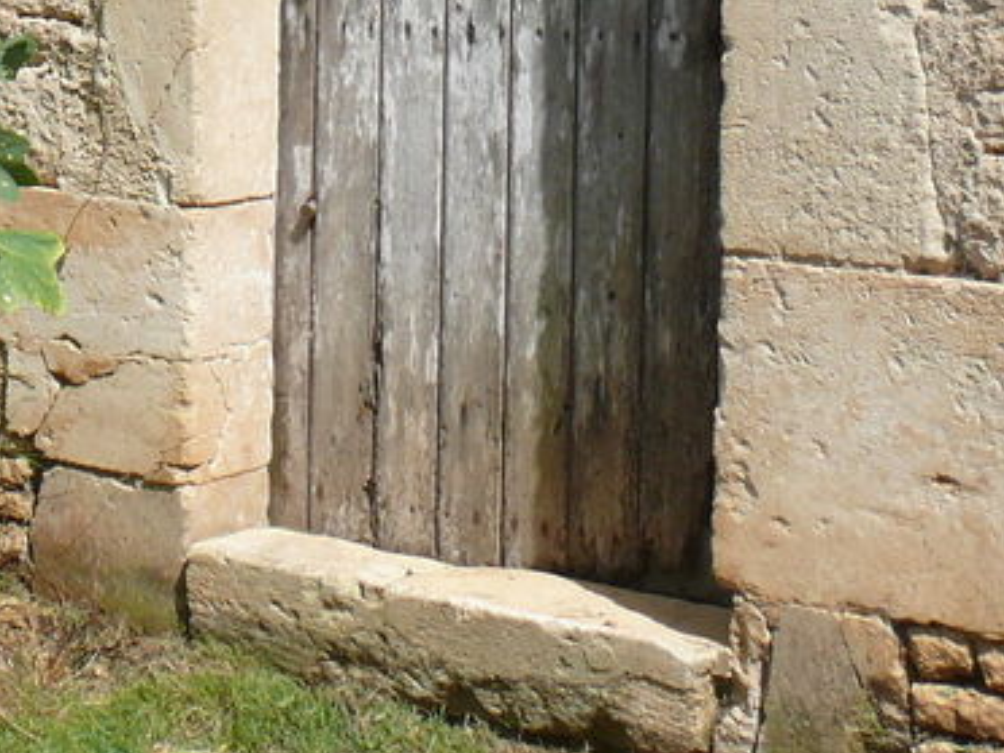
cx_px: 78
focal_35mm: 113
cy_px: -364
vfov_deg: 12.5
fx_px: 3277
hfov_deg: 17.1
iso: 100
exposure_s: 1/400
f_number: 6.3
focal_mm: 7.4
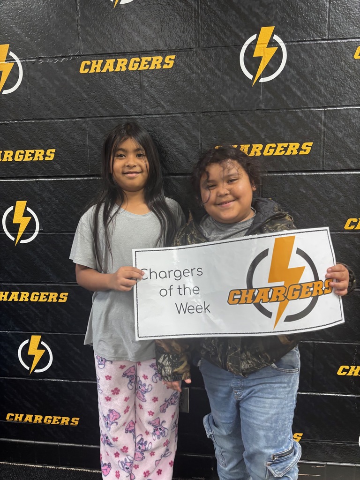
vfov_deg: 67.3
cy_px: 240
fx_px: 361
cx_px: 180
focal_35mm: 26
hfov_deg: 53.1
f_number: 1.6
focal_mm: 5.96
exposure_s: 1/60
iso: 250
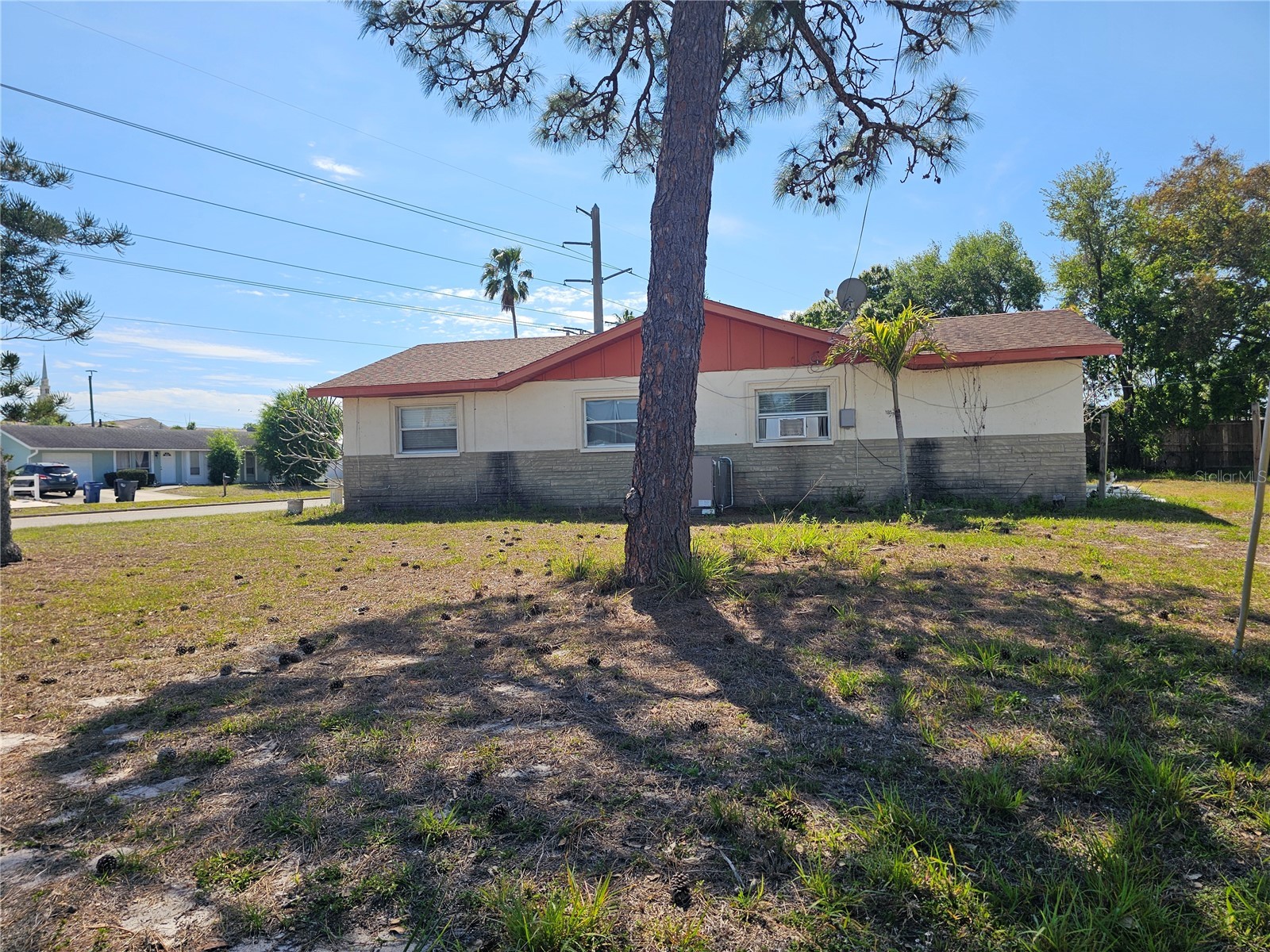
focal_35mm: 23
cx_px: 635
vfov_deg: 58.9
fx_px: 844
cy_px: 476
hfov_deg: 73.9
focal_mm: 6.3
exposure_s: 1/722
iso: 10
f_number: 1.7
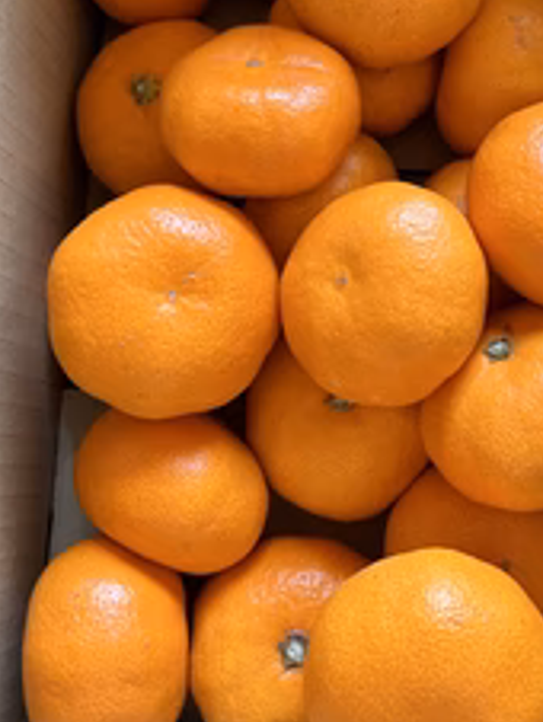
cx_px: 393
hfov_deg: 31.1
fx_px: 960
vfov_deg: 40.2
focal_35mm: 46
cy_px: 195
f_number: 1.5
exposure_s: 1/121
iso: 125
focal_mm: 5.7
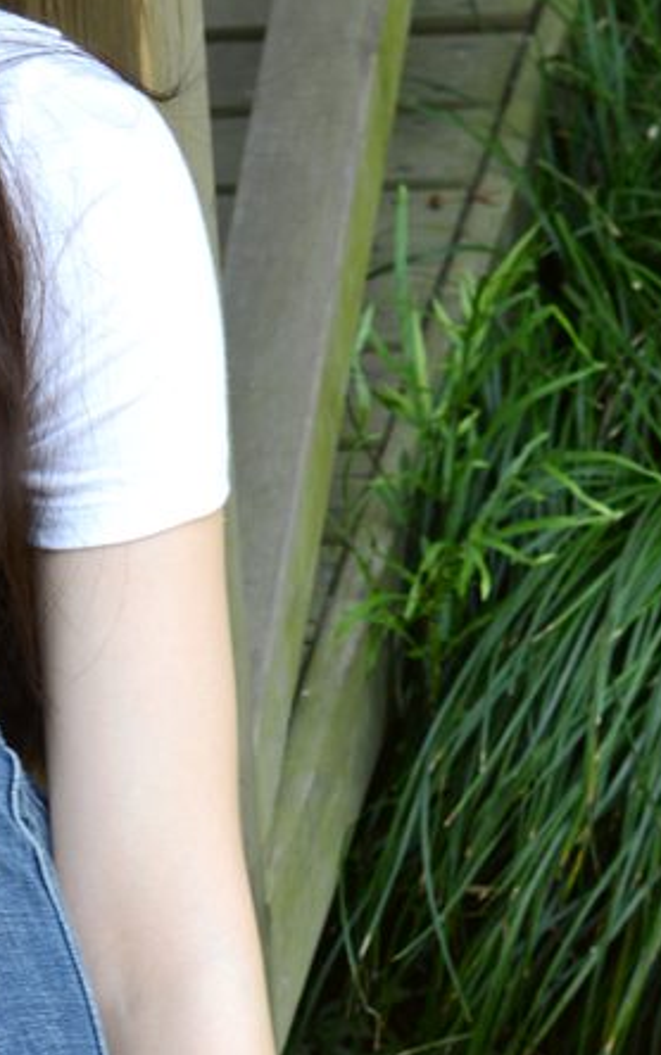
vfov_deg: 12.6
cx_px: -297
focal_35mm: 155
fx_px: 4462
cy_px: 1763
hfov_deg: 8.3
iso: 200
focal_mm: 44
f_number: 7.1
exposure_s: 1/80
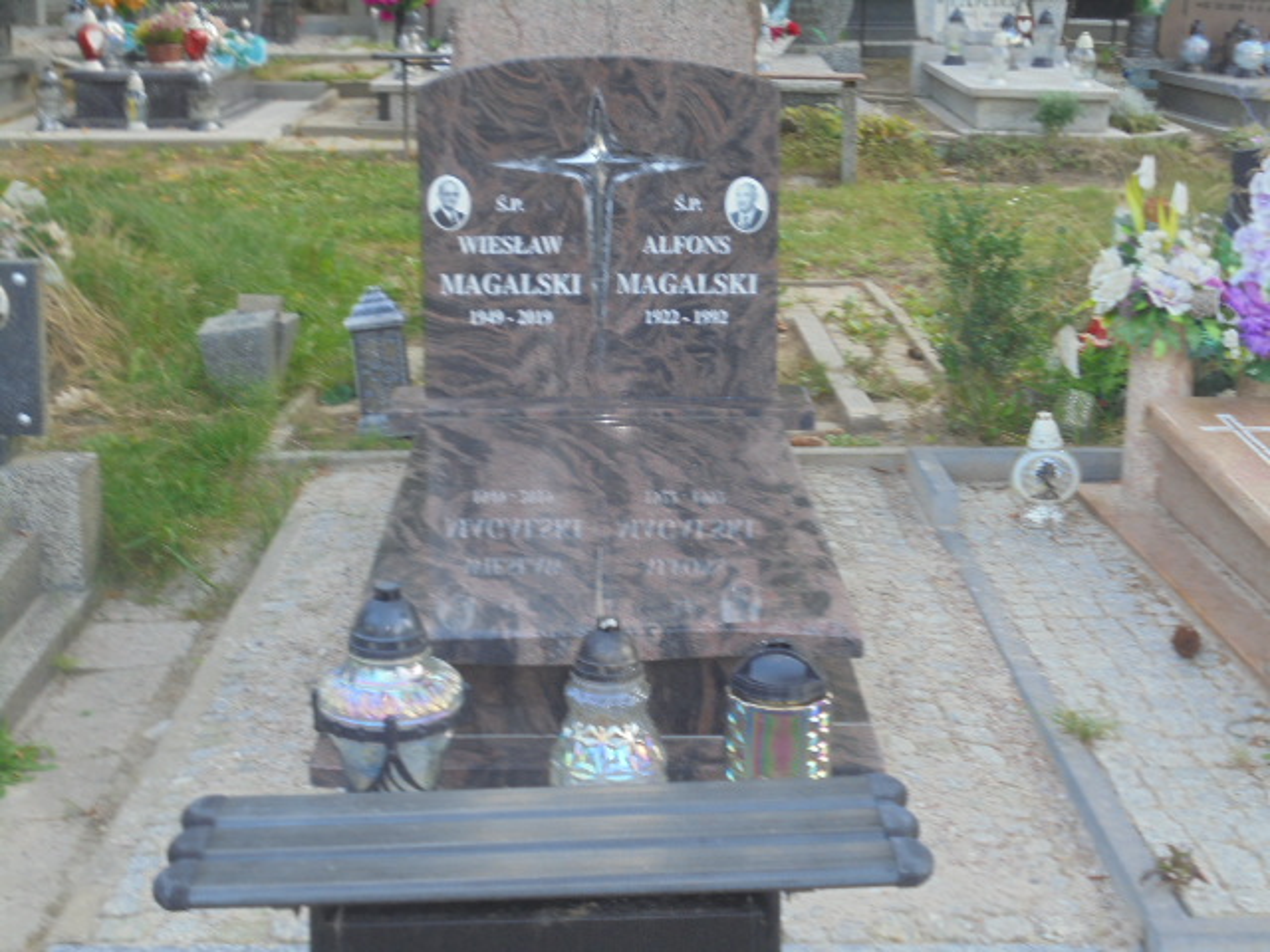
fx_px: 2055
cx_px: 635
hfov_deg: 34.3
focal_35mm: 56
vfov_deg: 26.1
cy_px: 476
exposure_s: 1/30
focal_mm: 10.1
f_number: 5.2
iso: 100
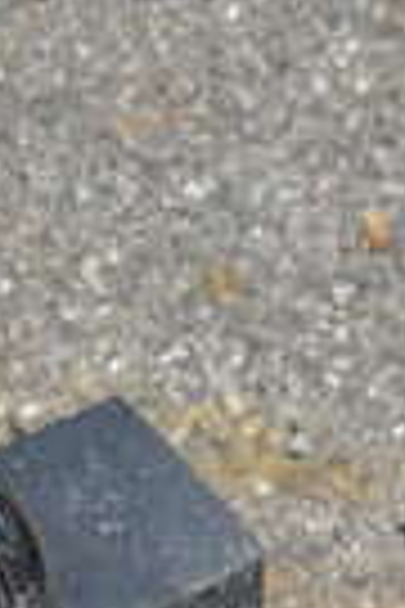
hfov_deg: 5.6
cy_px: 1979
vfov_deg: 7.3
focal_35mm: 243
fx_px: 4100
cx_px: 50
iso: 100
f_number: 9
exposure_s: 1/320
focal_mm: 24
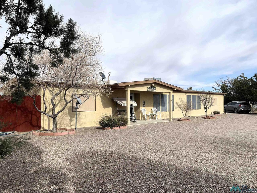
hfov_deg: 67.3
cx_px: 128
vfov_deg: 53.1
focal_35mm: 26
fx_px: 193
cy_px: 96
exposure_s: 1/4484
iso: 50
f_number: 1.6
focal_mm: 5.1
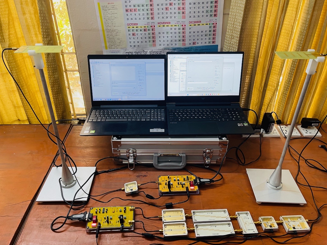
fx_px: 264
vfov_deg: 49.7
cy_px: 123
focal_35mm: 28
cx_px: 166
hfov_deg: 63.5
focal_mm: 5.1
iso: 160
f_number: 1.6
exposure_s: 1/51
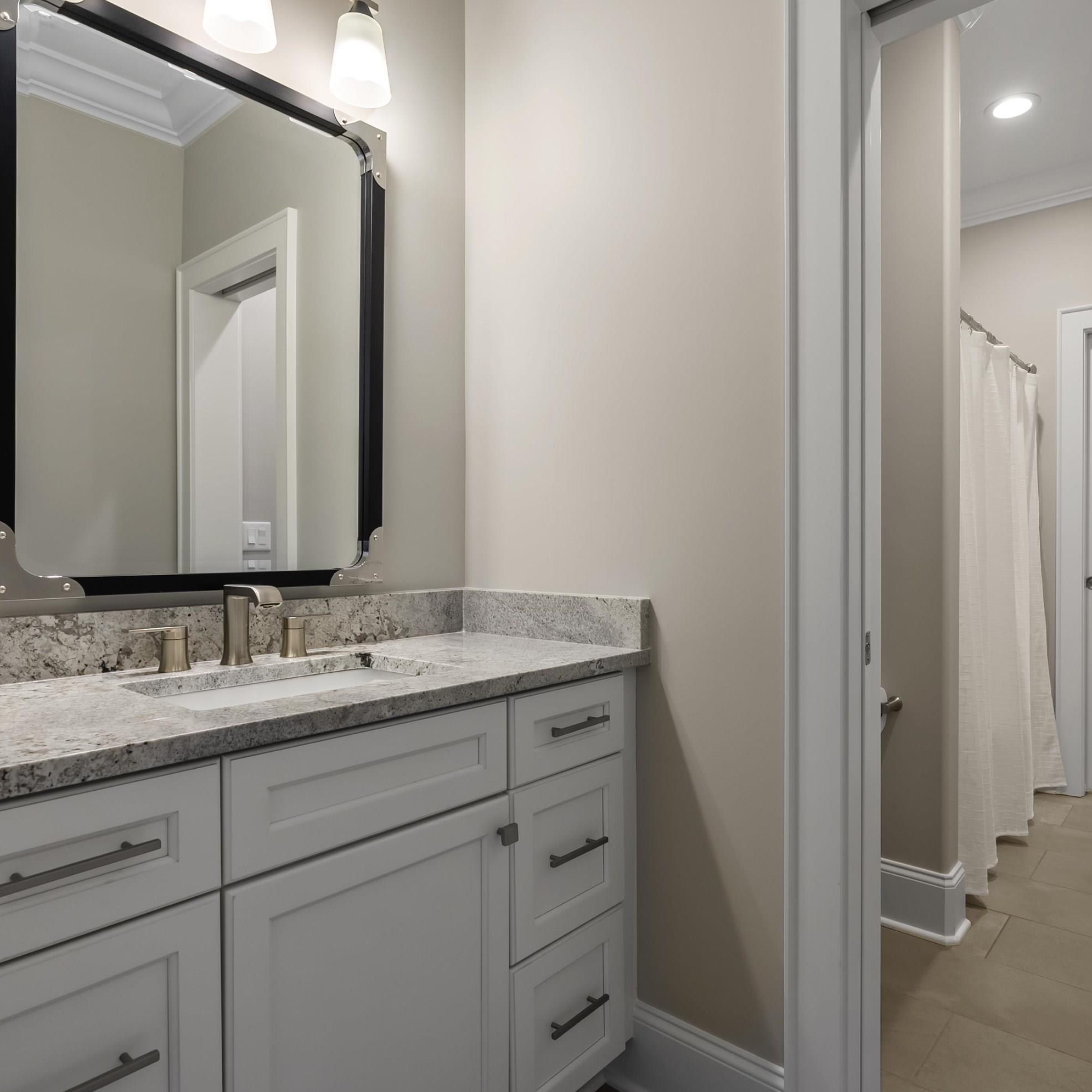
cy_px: 546
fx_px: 749
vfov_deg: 72.1
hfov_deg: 71.7
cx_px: 626
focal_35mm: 21
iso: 250
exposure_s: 1/4
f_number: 8
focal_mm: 16
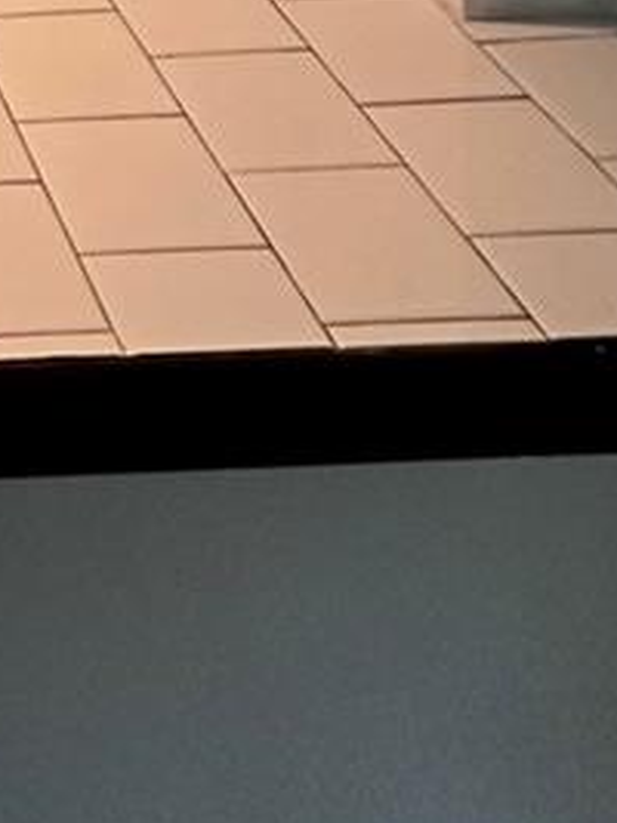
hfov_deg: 18.4
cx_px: -484
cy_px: -888
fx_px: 1498
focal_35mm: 63
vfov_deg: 18.1
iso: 160
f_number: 2.2
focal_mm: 2.22
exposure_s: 1/60
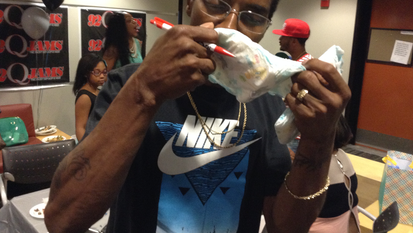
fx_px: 394
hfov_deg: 55.3
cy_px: 97
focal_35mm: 36
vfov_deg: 32.8
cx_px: 207
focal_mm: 3.3
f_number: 2.4
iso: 250
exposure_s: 1/17
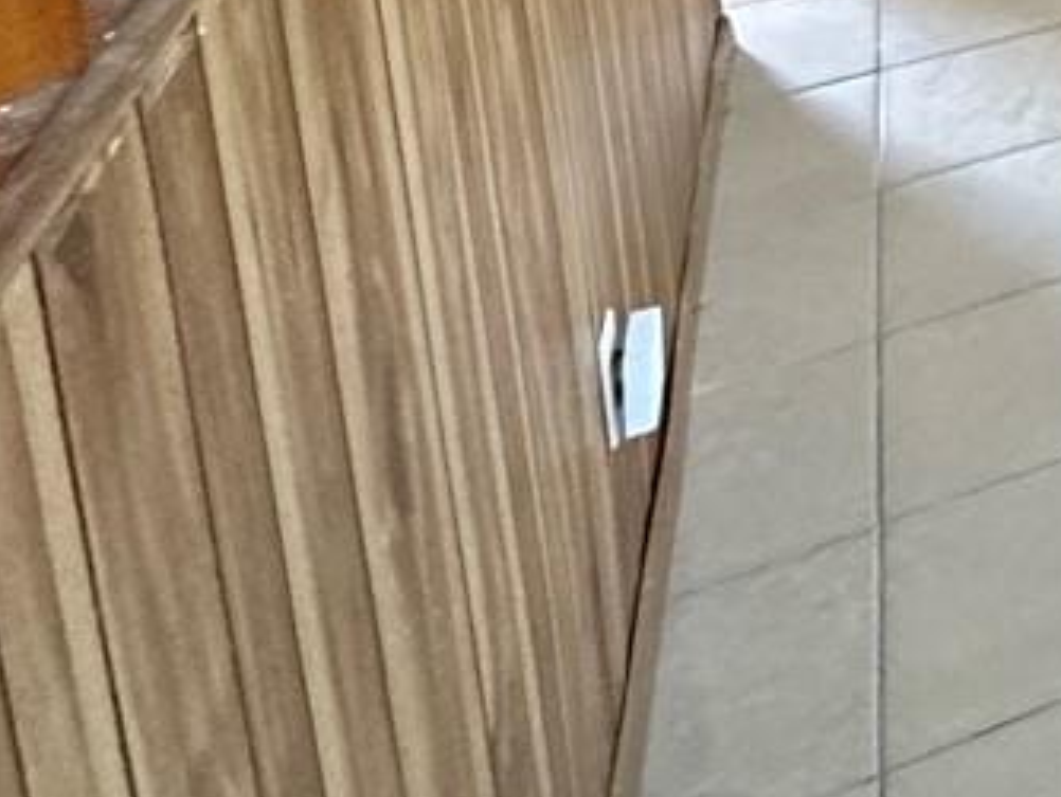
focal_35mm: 67
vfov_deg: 17.1
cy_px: -727
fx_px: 2055
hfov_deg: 16.9
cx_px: 2325
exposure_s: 1/60
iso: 400
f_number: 2.2
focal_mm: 2.22
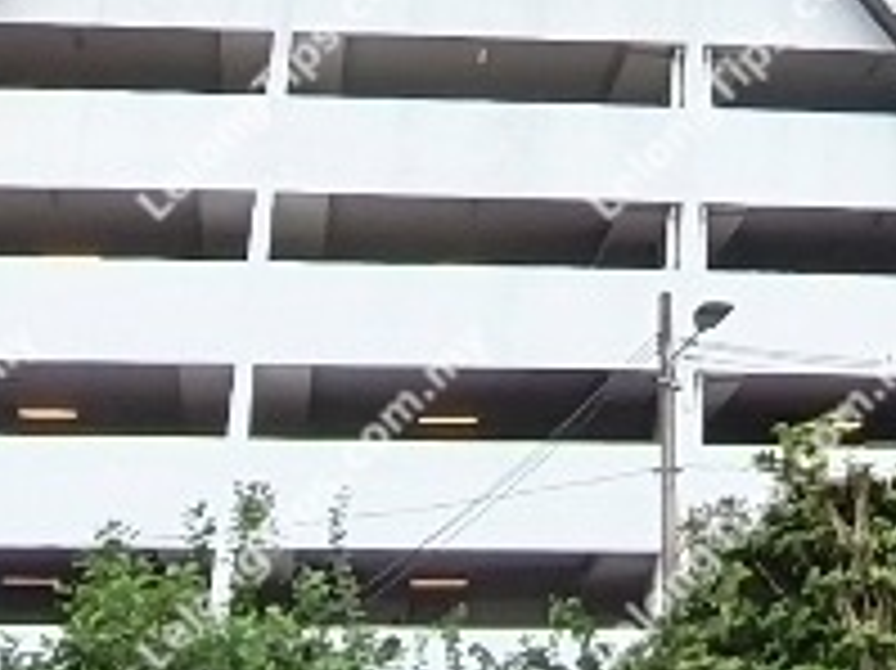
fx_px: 2457
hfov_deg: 20.5
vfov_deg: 11.3
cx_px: 675
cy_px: -1198
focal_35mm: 95
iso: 50
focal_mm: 1.65
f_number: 2.2
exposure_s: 1/404
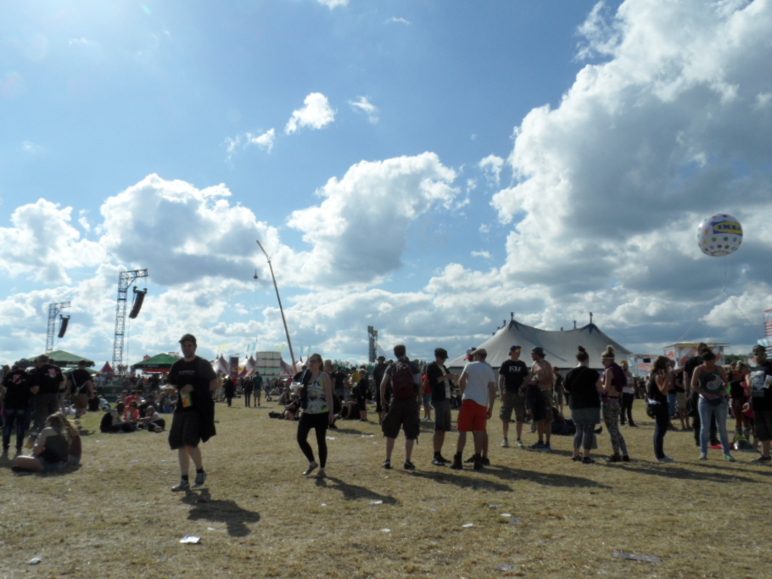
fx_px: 602
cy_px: 284
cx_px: 404
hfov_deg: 65.3
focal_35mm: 27
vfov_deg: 51.4
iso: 80
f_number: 6.6
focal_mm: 3.9
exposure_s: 1/750
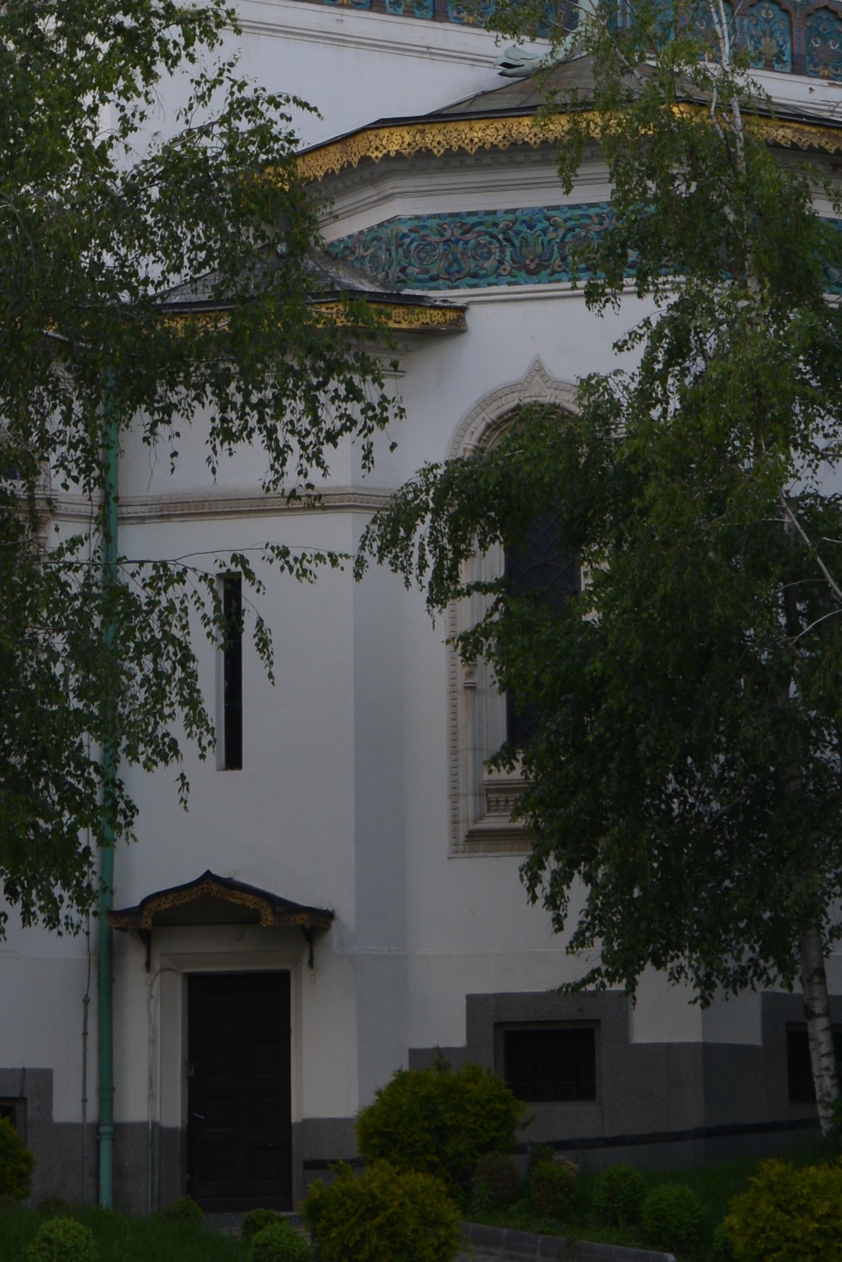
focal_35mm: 140
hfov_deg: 9.8
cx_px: 299
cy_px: 224
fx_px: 4906
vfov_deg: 14.5
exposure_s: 1/200
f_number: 9
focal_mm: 46
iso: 250
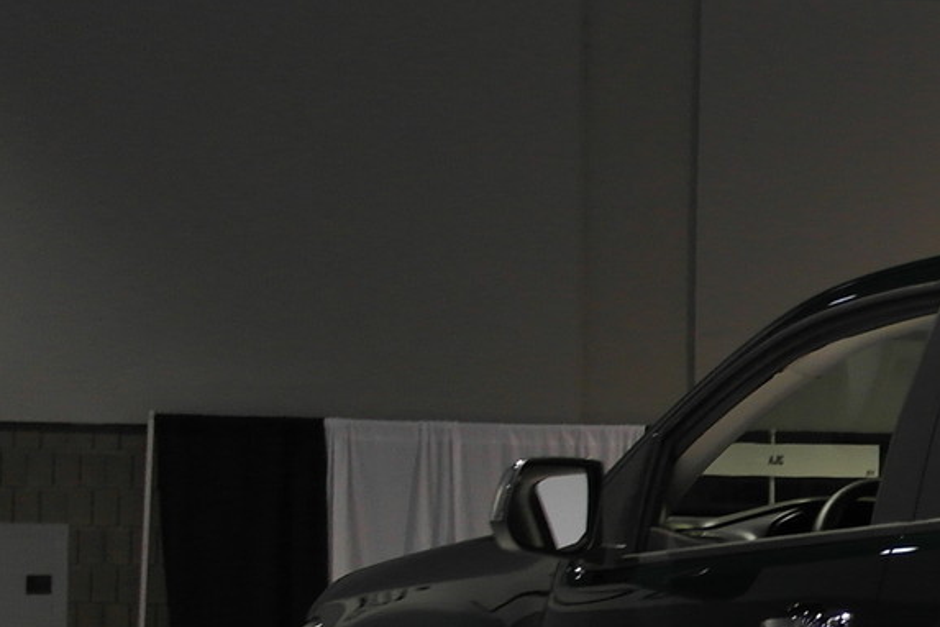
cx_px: 1837
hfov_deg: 13.5
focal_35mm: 131
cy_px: 579
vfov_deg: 10.4
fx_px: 3420
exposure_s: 1/30
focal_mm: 20
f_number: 3.5
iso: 400
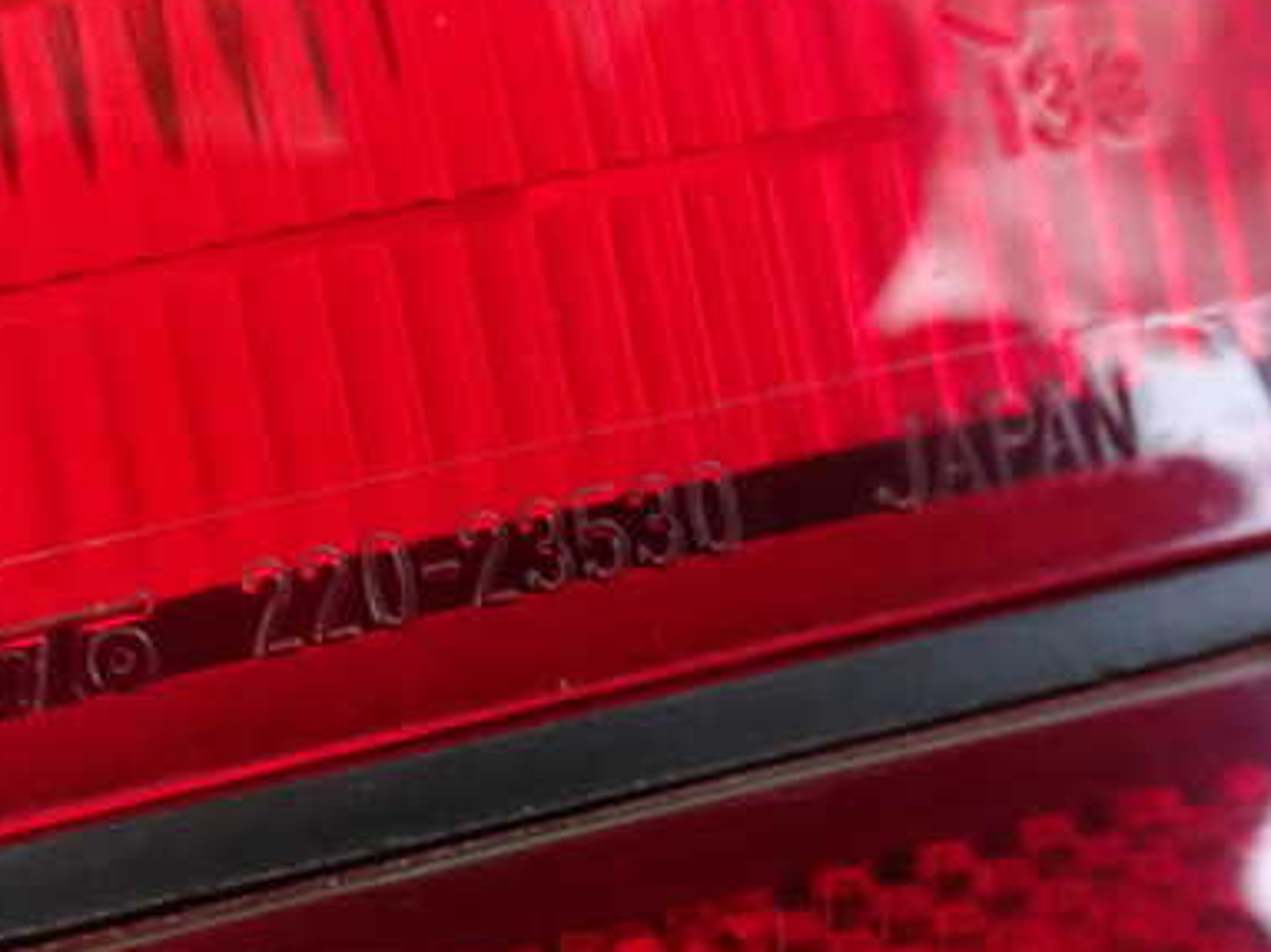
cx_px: 282
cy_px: 624
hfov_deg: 39.1
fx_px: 1725
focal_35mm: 47
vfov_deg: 30.7
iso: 1250
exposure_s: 1/30
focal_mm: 5.4
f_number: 2.3
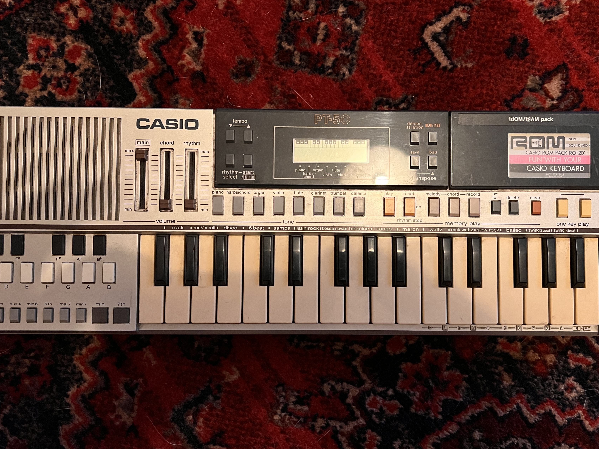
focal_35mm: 31
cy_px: 213
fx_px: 536
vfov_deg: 45.4
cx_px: 299
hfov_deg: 58.4
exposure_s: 1/40
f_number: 1.5
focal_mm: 5.7
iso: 500
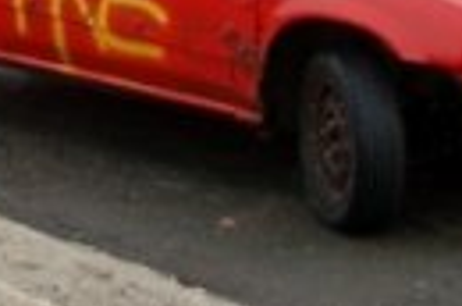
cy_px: -448
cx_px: -277
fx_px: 3226
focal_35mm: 252
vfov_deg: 5.2
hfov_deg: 8.0
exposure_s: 1/640
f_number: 4.5
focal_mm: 34
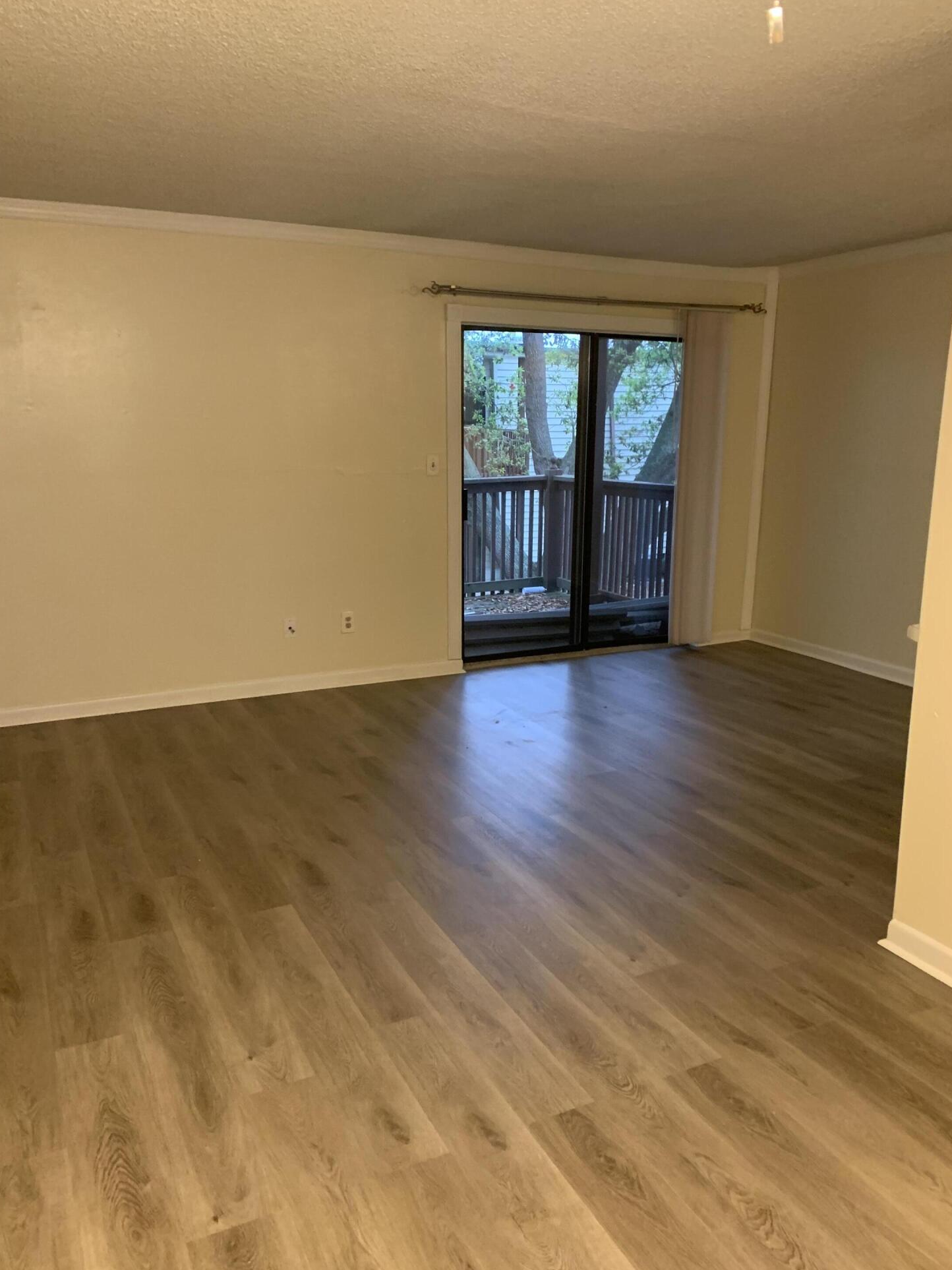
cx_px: 489
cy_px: 655
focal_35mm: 27
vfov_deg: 65.3
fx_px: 990
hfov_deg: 51.3
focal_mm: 4.25
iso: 320
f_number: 1.8
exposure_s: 1/60
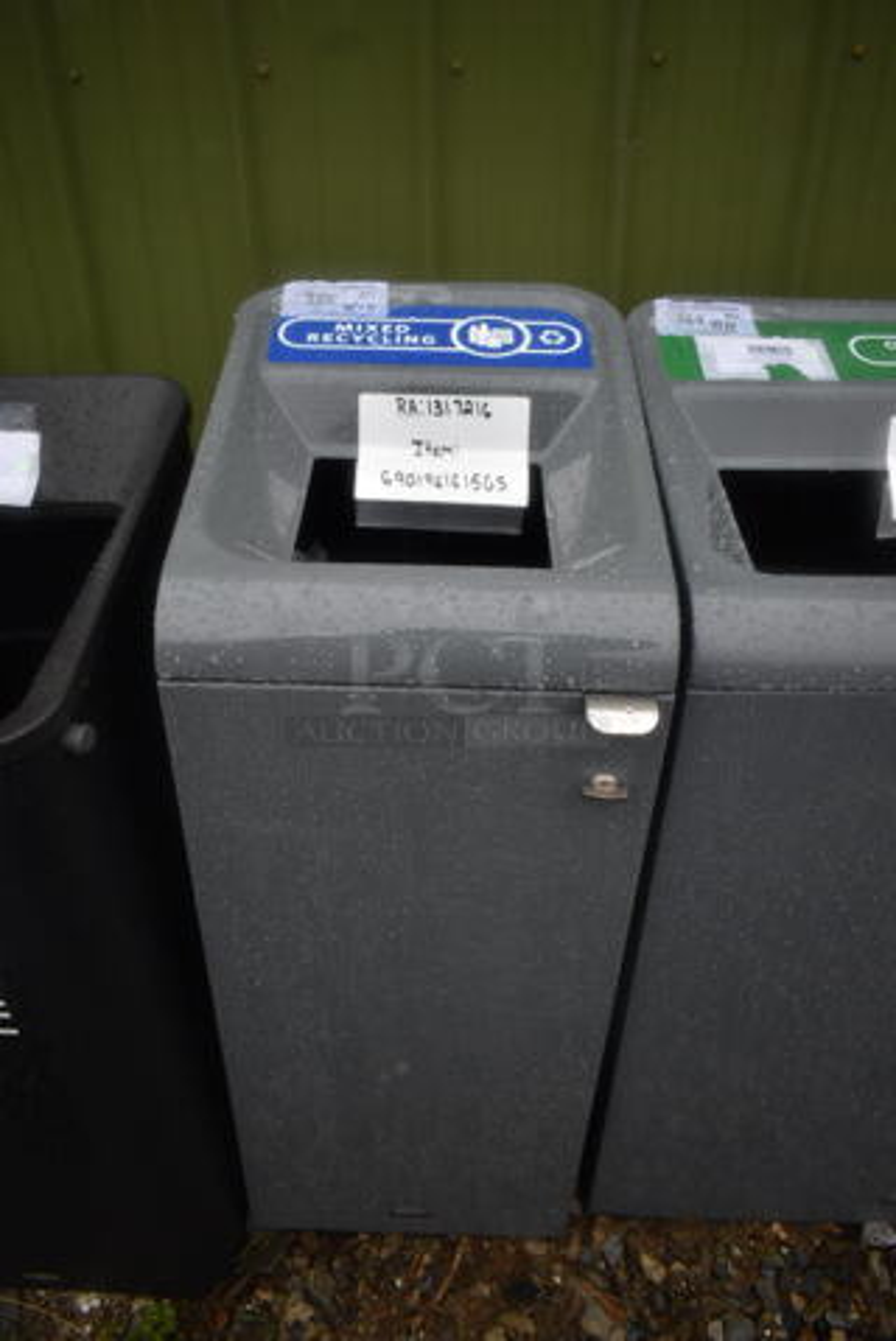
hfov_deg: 48.0
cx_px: 448
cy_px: 670
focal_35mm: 27
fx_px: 1006
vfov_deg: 67.4
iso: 200
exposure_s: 1/125
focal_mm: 18
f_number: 3.5
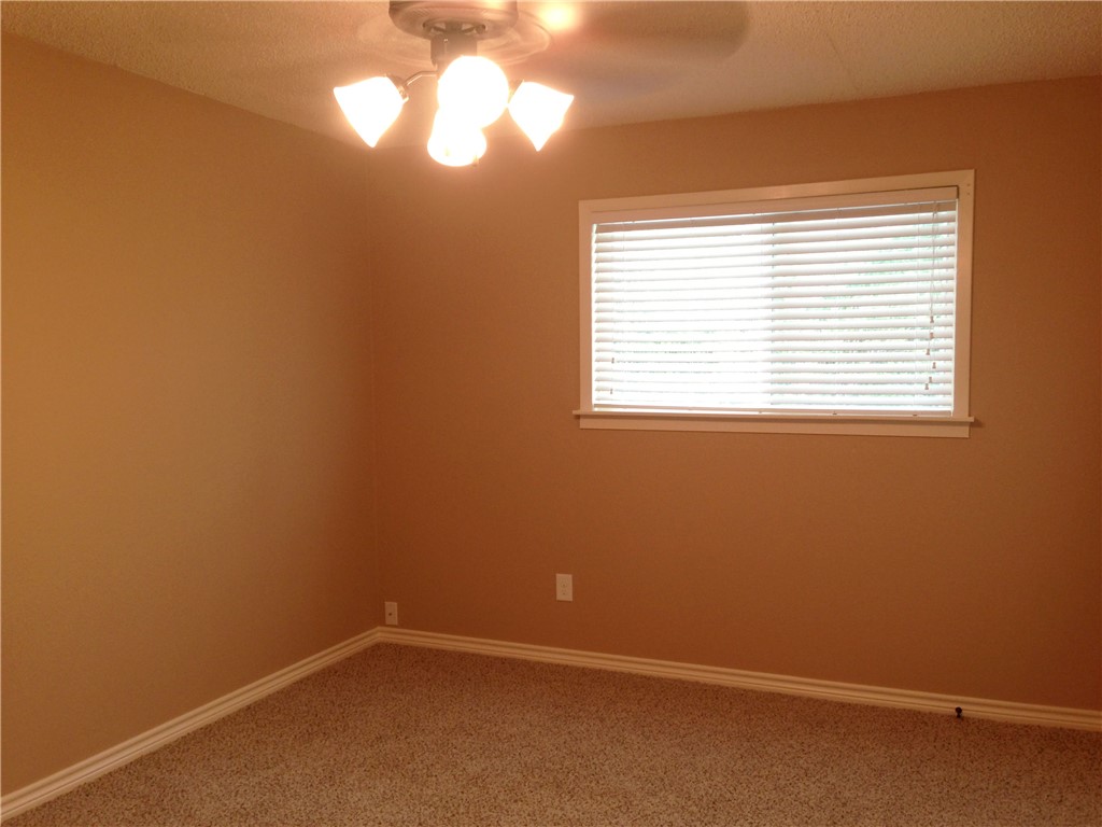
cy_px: 414
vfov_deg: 42.9
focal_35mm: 33
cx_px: 551
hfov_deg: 55.4
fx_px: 1051
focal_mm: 4.13
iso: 80
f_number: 2.4
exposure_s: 1/20
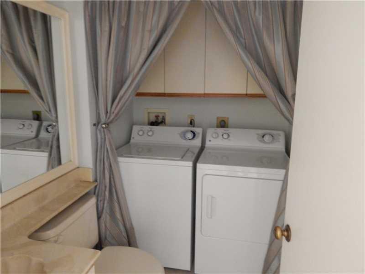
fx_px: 264
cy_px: 137
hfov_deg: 69.4
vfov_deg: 54.9
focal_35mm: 25
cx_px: 182
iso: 800
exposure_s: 1/4
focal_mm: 4.5
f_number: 3.1
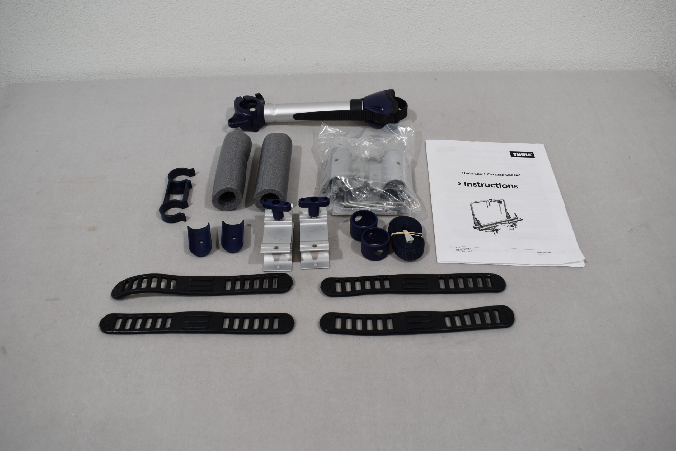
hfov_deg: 59.5
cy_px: 226
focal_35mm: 32
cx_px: 338
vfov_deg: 41.7
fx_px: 591
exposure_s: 1/125
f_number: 5.6
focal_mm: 21
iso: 400
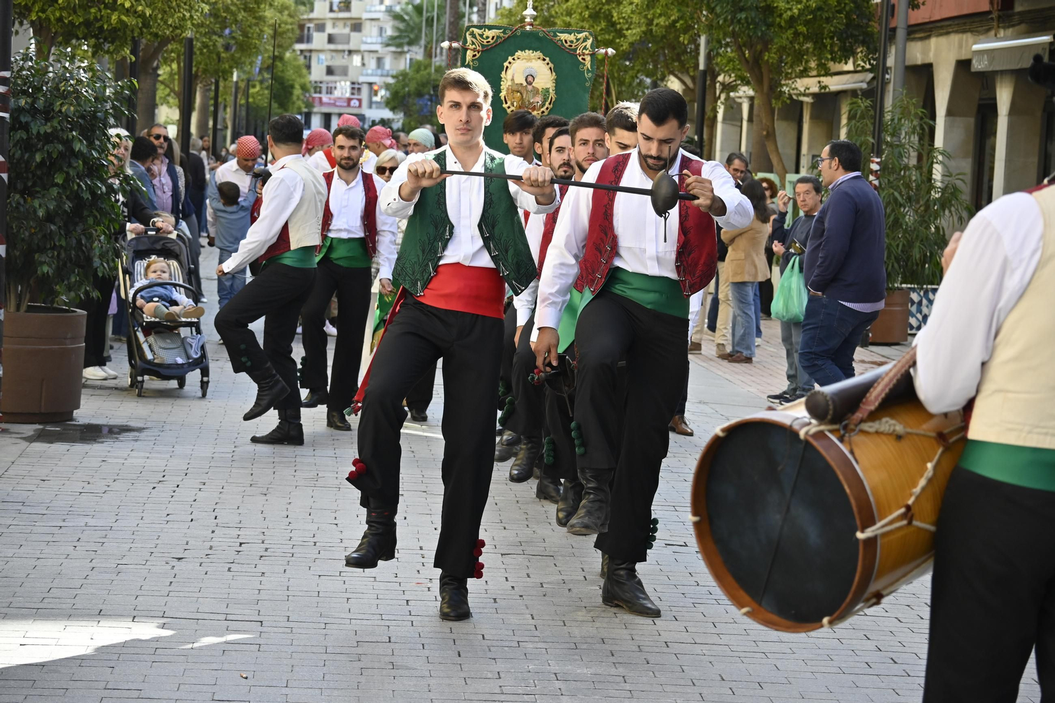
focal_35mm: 88
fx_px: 2593
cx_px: 528
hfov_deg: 23.0
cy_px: 352
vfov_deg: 15.4
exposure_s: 1/400
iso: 400
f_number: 5.6
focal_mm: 59
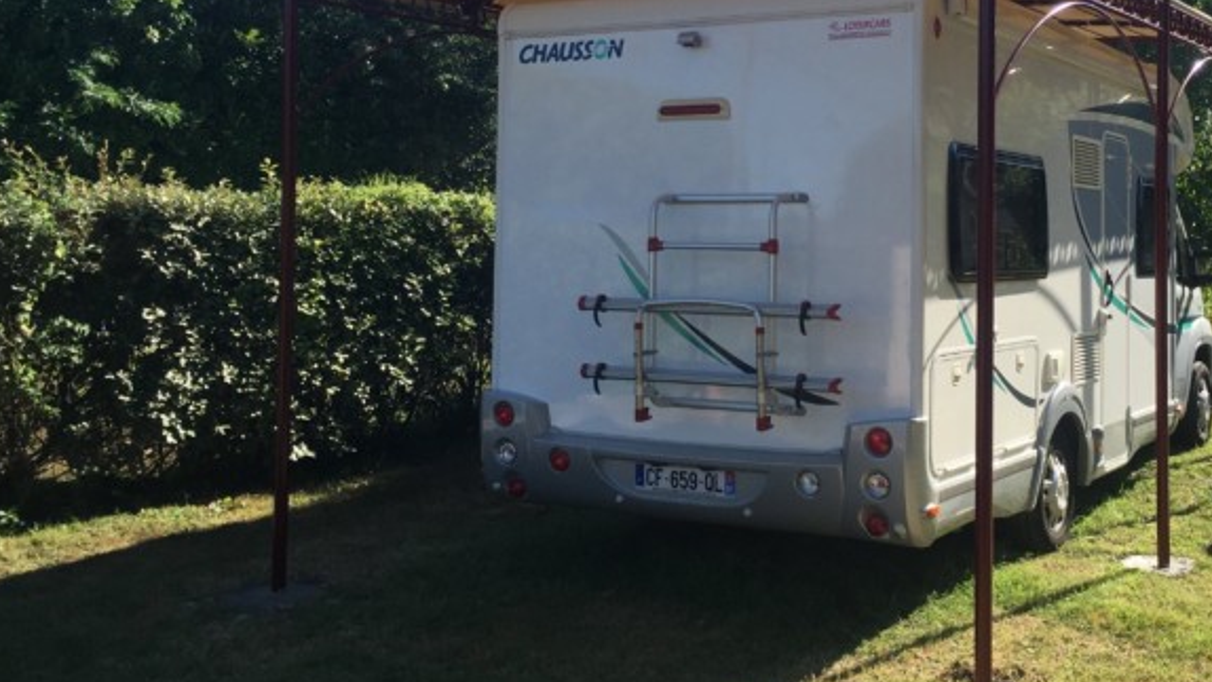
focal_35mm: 44
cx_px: 821
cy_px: 226
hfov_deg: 45.6
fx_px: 1414
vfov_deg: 27.0
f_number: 2.2
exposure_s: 1/1163
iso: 32
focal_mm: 4.15
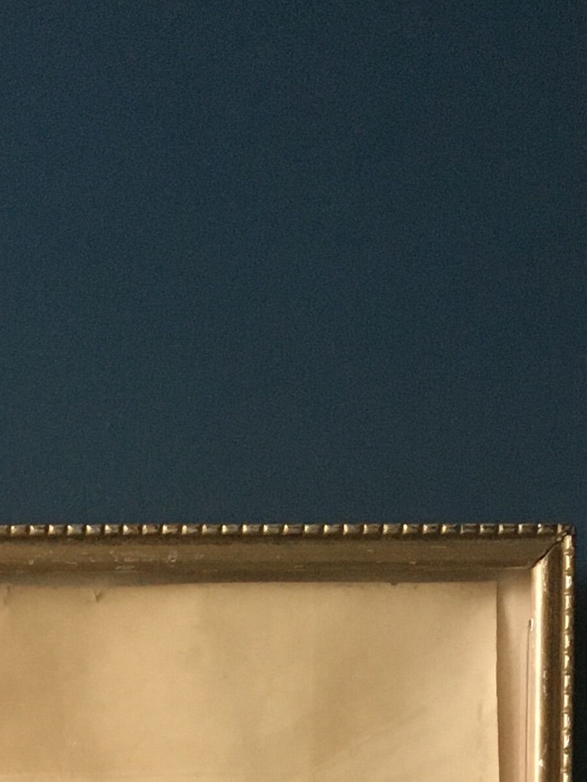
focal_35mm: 98
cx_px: -81
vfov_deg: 17.2
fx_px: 2215
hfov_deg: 14.7
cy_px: 1307
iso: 160
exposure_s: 1/33
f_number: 2.2
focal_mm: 4.15
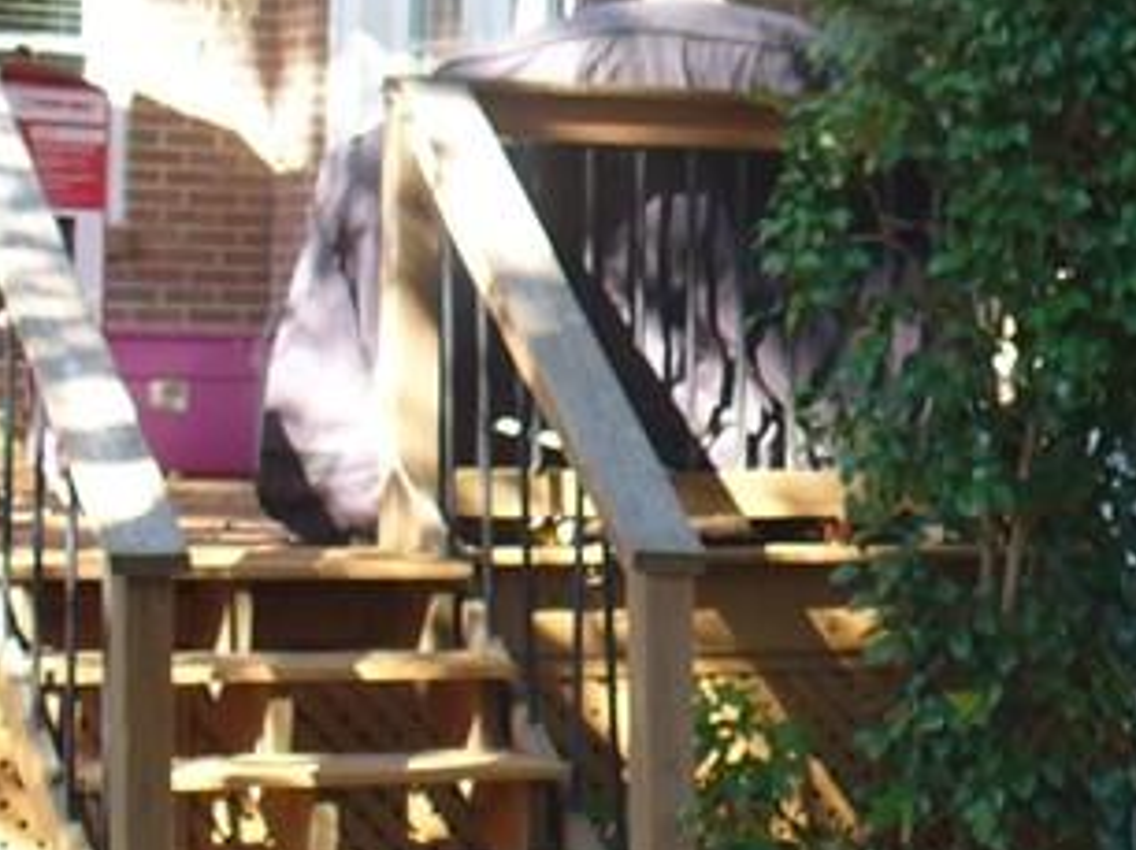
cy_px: 100
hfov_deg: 15.5
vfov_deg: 11.9
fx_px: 4066
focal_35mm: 124
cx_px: 1270
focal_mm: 6.1
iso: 80
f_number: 2.8
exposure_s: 1/80
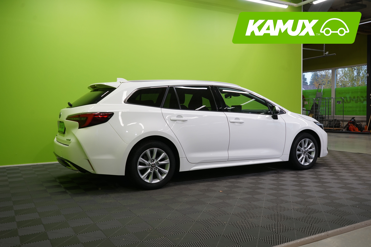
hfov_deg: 58.7
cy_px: 124
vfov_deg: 41.1
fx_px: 330
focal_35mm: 32
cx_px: 186
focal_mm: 32
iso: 500
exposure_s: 1/40
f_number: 6.3
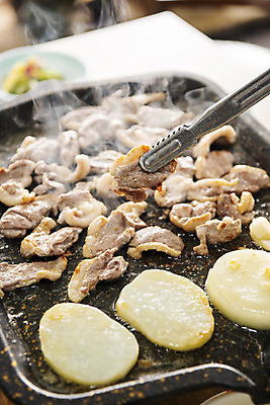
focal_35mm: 70
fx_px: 787
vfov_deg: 28.8
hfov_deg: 19.5
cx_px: 135
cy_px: 202
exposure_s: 1/125
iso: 400
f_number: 4
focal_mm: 70
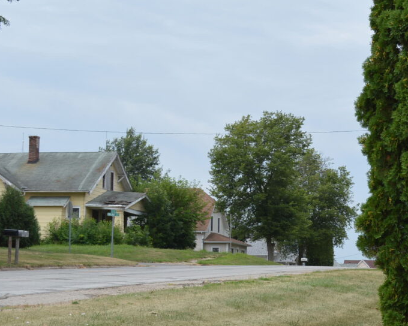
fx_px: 1075
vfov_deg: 17.3
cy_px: 200
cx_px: 434
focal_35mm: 89
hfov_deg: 20.6
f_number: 7.1
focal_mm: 28
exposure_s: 1/200
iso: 100
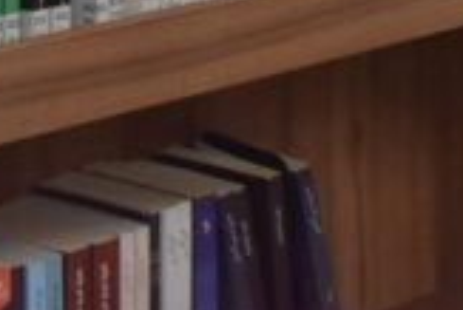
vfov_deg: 7.0
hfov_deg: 10.6
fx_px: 2420
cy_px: -360
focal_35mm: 188
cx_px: 685
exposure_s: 1/250
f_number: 4
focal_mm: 40
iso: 1400
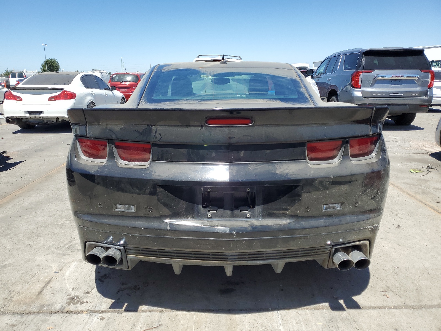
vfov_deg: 53.1
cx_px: 220
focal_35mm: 26
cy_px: 166
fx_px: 331
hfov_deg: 67.3
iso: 50
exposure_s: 1/2500
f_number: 1.5
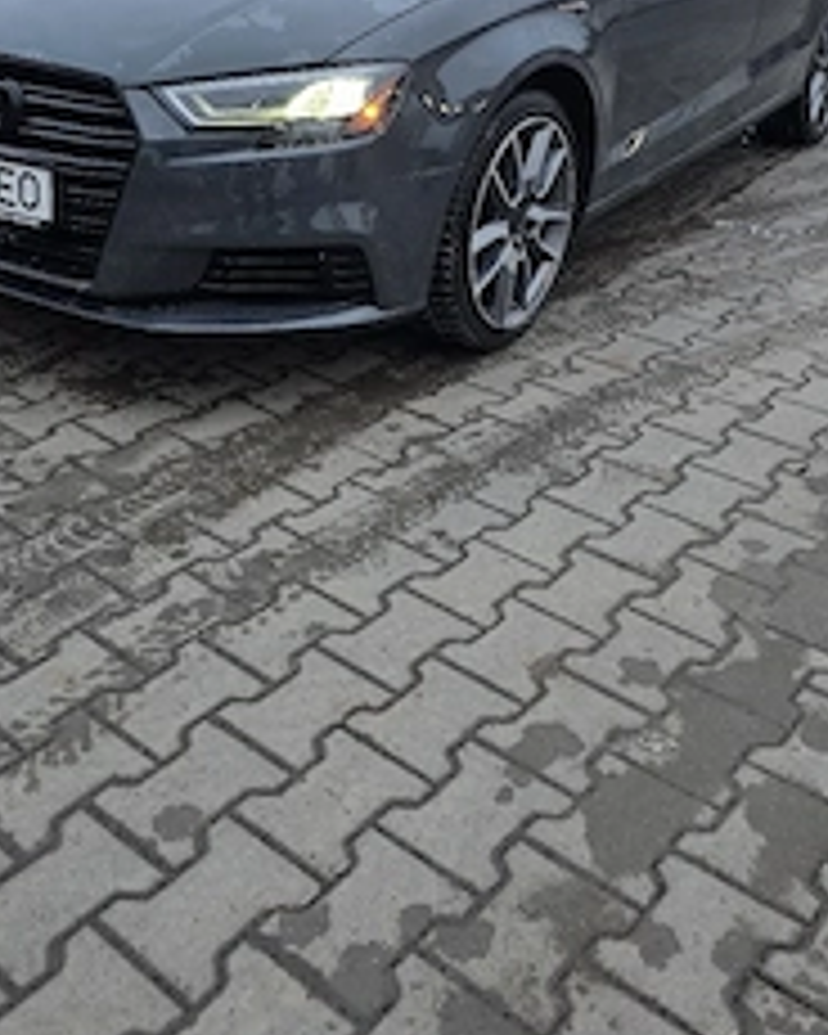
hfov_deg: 38.0
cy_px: 238
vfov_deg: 45.0
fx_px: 1195
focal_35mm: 39
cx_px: 324
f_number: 1.7
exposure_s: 1/101
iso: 100
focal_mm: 6.3
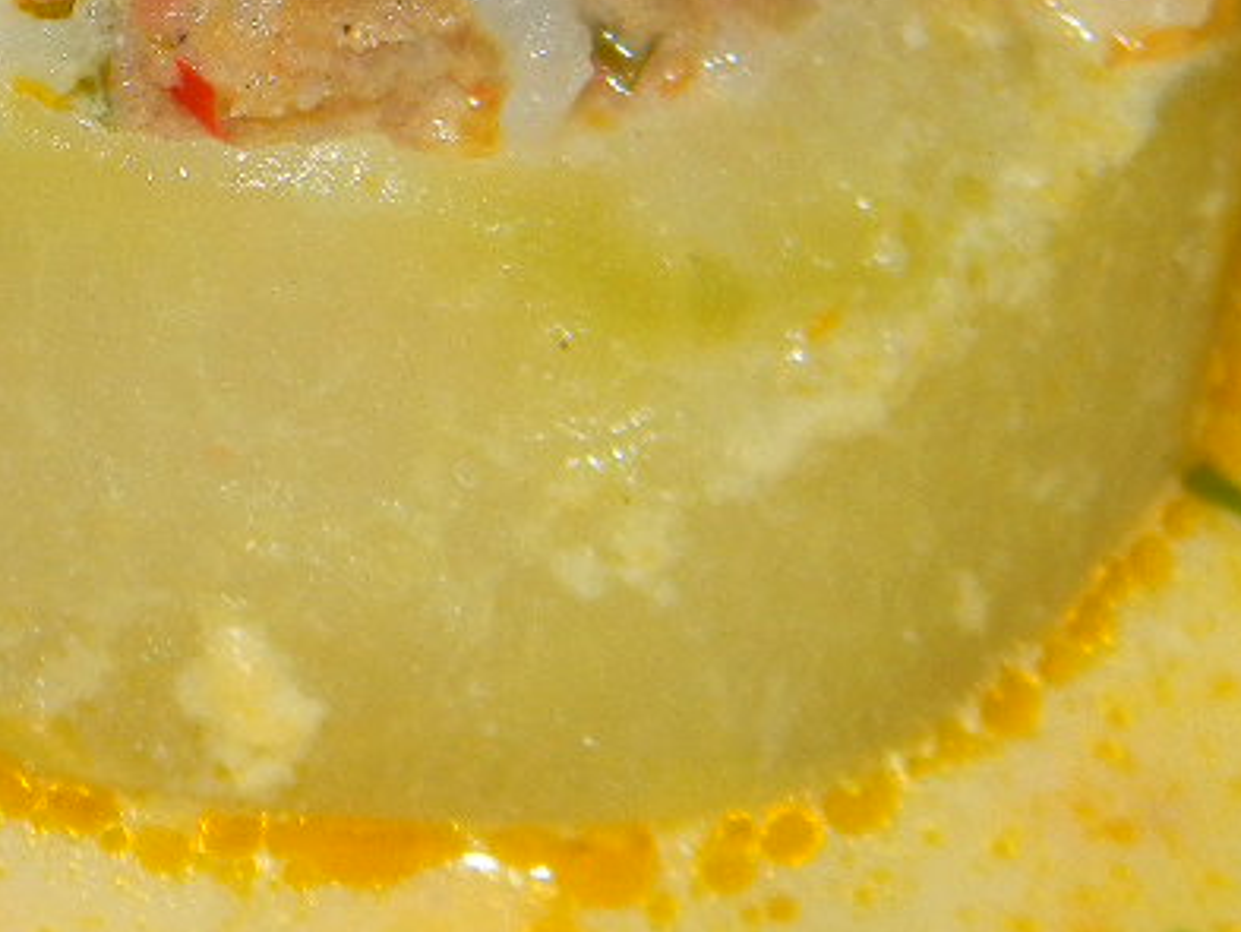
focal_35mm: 216
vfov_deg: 6.8
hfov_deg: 9.1
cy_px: -101
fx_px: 7746
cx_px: 246
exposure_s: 1/30
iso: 200
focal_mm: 15.1
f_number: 9
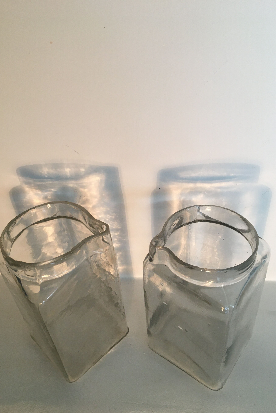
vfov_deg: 60.3
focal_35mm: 31
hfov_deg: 42.3
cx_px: 128
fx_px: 357
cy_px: 209
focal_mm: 4.15
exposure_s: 1/33
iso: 100
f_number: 2.2
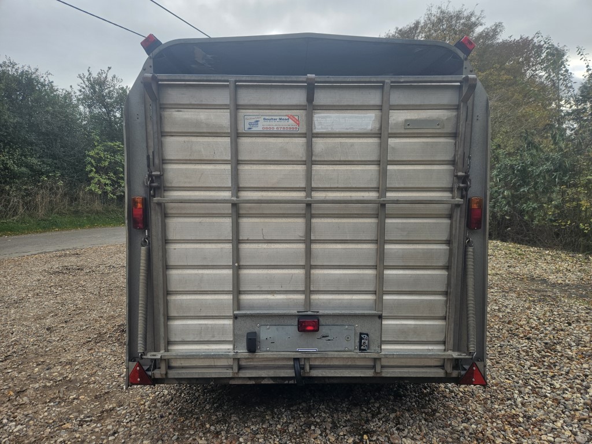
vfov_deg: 58.9
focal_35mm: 23
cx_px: 296
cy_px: 222
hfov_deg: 73.9
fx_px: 393
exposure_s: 1/487
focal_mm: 5.4
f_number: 1.8
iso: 40
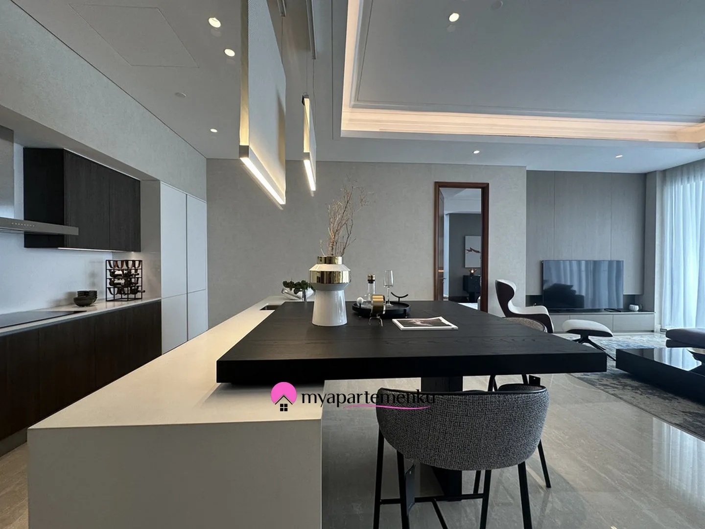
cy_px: 264
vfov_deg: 85.7
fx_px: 285
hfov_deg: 102.1
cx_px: 352
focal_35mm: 14
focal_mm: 2.22
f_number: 2.2
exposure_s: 1/100
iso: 100
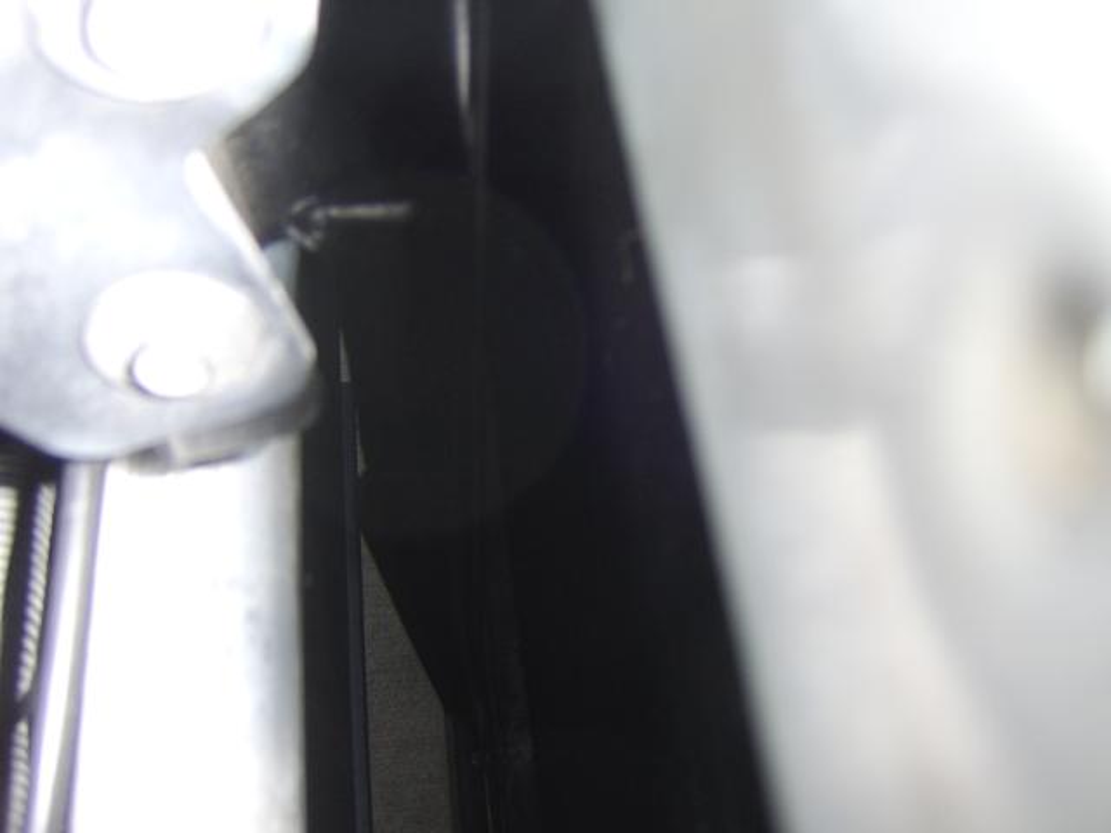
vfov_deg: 45.4
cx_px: 556
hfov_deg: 58.4
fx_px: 995
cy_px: 416
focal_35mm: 31
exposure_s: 1/30
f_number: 2.7
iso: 141
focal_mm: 8.13
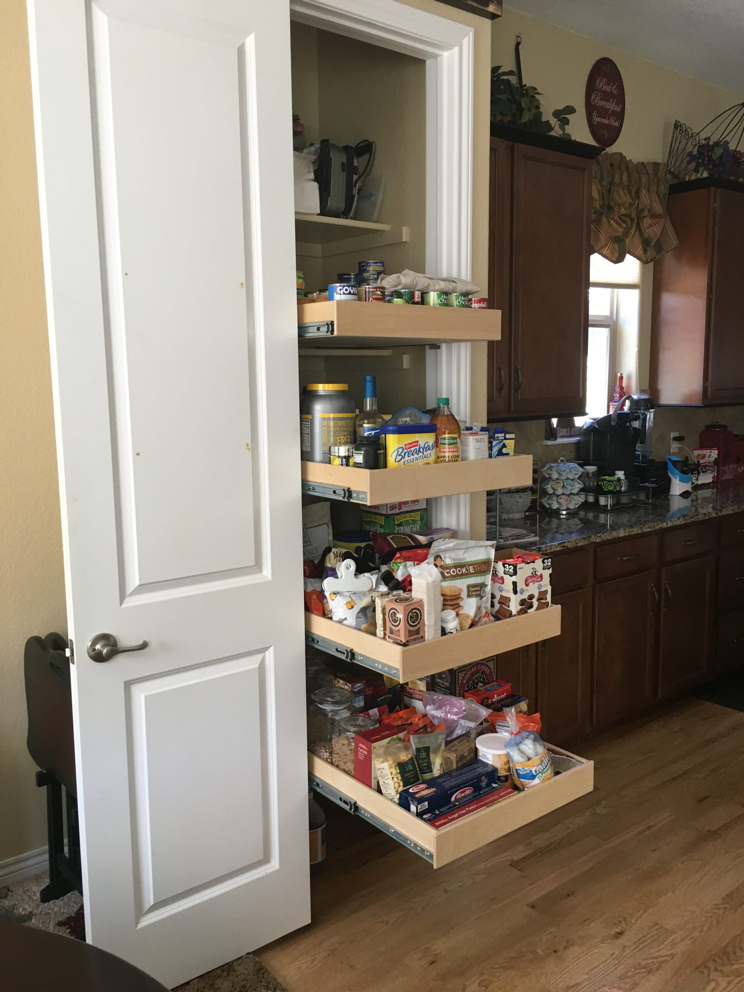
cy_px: 496
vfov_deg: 61.7
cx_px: 372
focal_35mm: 29
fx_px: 831
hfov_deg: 48.2
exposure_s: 1/30
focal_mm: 4.15
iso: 40
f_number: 2.2
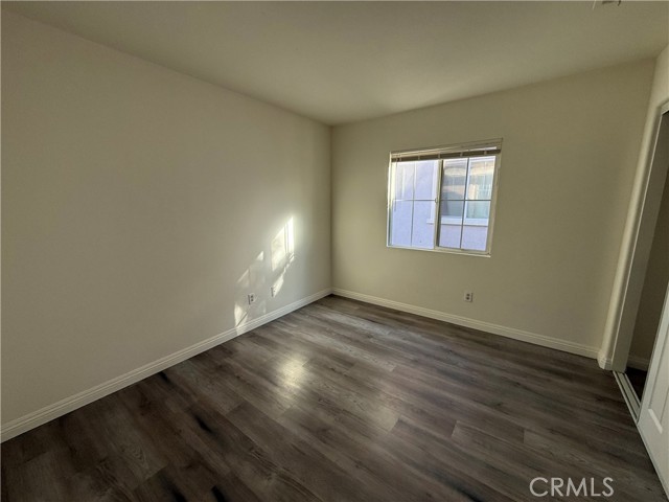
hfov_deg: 102.1
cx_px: 334
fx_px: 271
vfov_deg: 85.7
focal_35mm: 14
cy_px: 251
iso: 100
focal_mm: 2.22
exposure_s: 1/99
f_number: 2.2
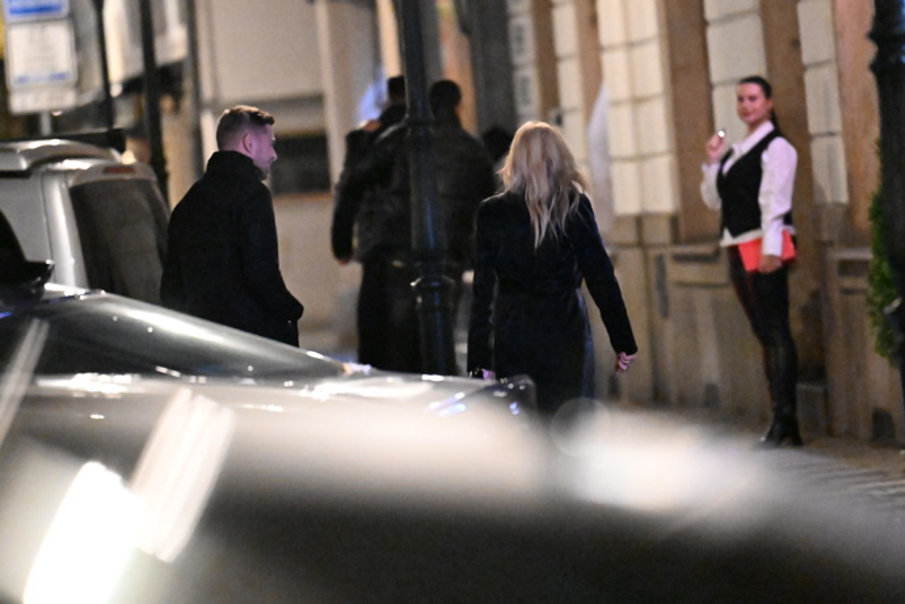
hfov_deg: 6.9
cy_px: 302
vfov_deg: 4.6
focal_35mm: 300
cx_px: 452
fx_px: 7541
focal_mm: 200
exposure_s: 1/200
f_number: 2.8
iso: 25600
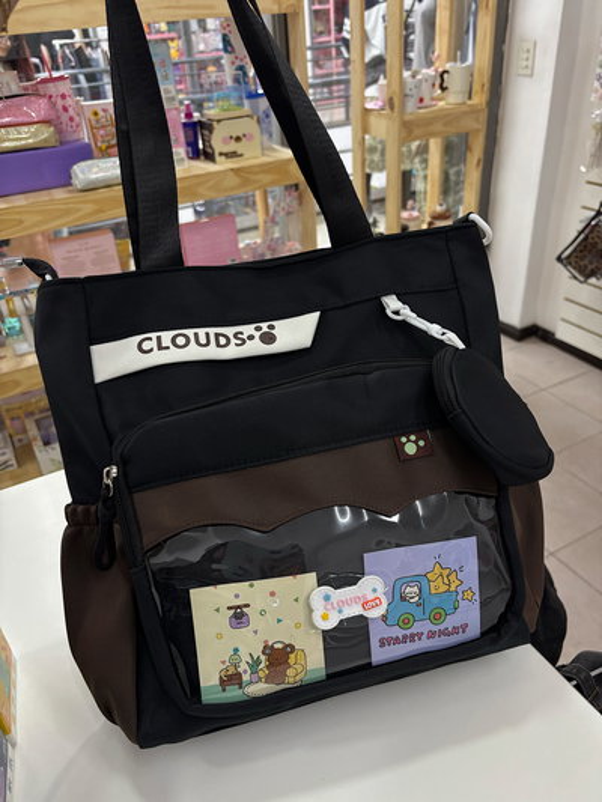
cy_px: 401
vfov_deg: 67.3
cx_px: 301
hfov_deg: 53.1
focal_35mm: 26
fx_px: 603
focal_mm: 5.96
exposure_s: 1/100
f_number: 1.6
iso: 125
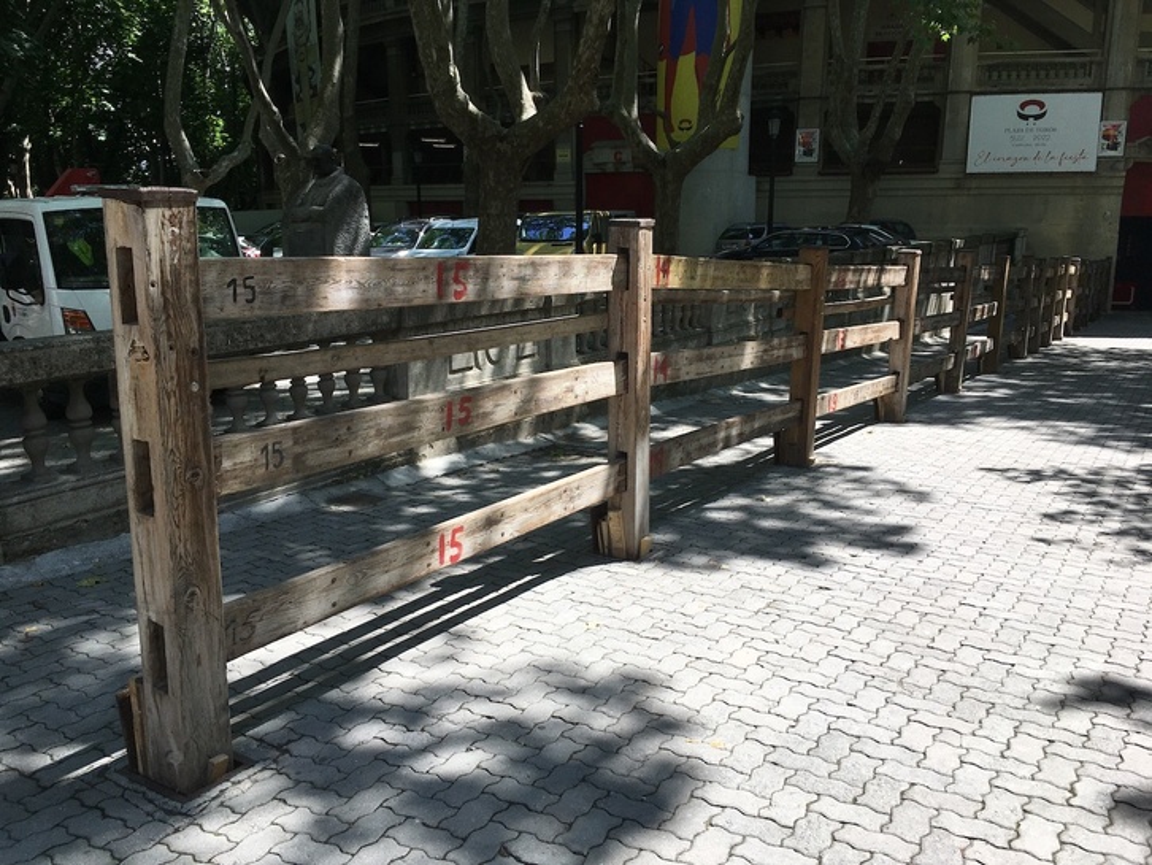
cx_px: 576
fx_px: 965
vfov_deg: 48.3
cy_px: 432
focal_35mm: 29
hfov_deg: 61.6
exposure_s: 1/732
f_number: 2.2
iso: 25
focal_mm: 4.15
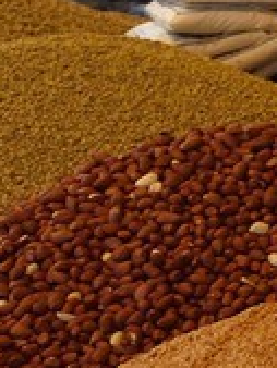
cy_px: 44
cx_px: 1590
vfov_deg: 9.0
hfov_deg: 4.9
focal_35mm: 218
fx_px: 2323
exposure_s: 1/125
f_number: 10
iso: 400
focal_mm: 24
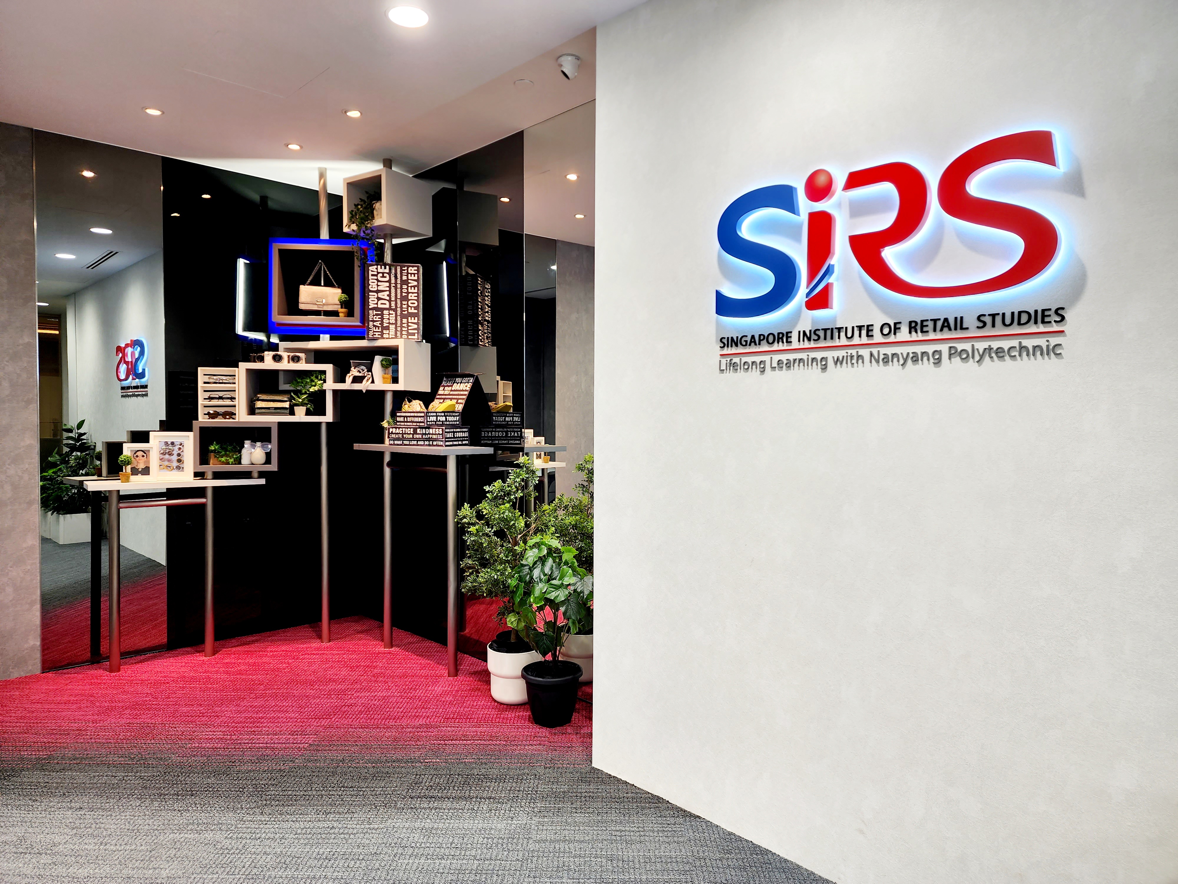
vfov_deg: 58.9
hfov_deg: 73.9
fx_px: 783
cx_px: 589
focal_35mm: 23
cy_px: 442
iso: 20
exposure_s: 1/17
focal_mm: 6.4
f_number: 1.8
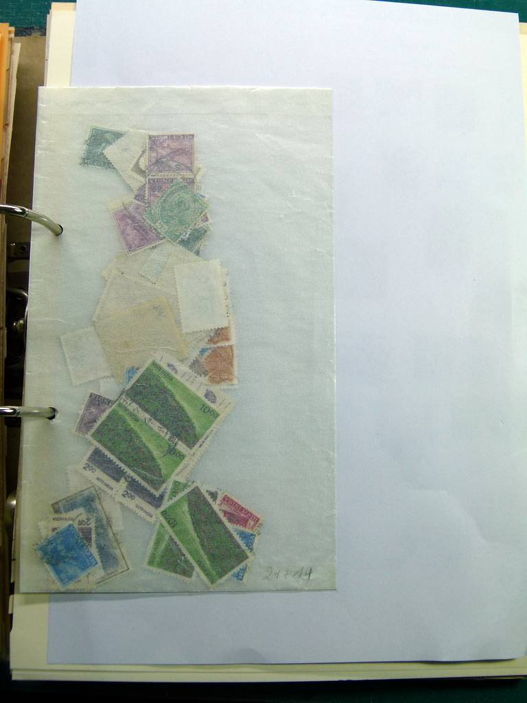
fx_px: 710
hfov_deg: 40.7
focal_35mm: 35
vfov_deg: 52.6
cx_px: 264
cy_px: 352
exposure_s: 1/100
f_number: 4
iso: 100
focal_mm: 6.3
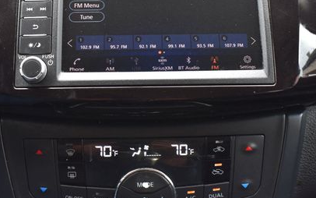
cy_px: 39
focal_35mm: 53
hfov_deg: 38.1
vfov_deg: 24.0
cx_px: 135
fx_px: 457
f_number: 7.1
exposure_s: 1/25
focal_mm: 22
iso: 400
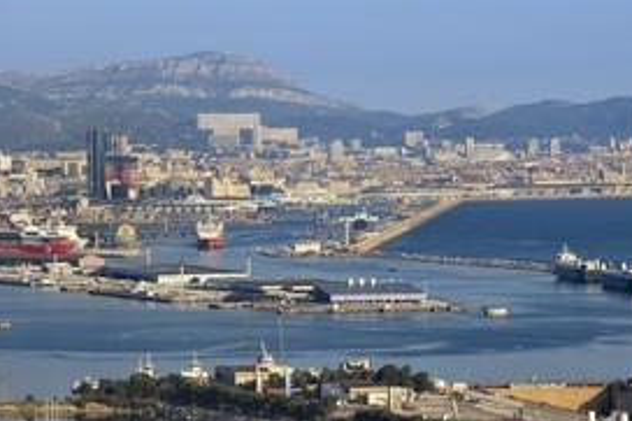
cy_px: 302
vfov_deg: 6.1
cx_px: 221
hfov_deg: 9.2
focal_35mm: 224
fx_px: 3930
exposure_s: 1/400
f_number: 9
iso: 200
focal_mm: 145
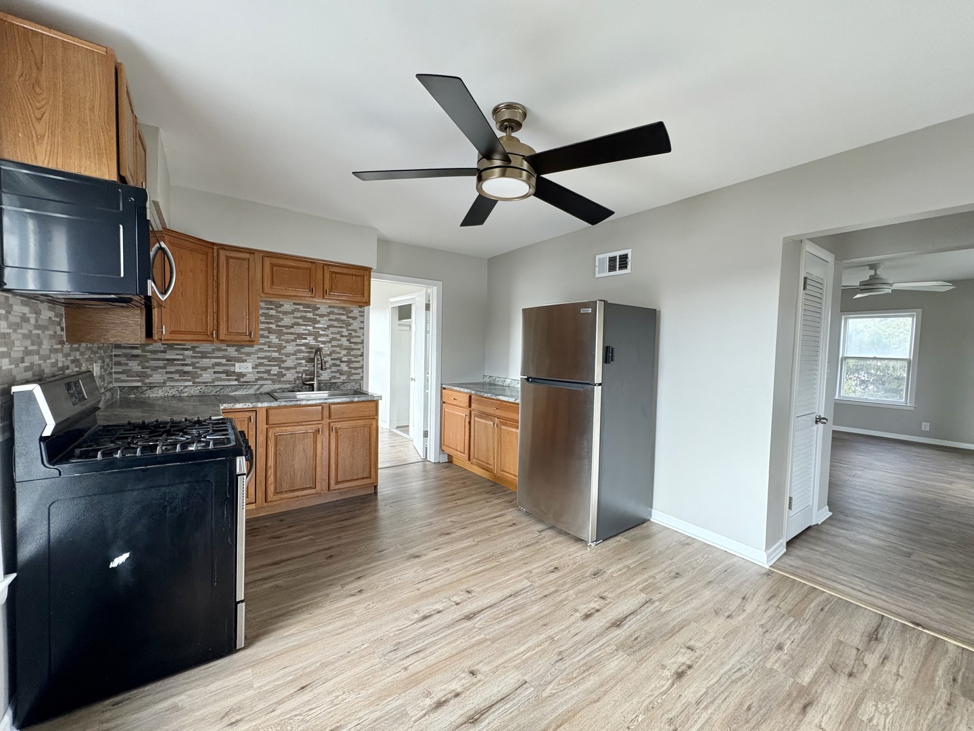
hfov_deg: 102.1
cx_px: 487
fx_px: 394
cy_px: 366
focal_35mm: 14
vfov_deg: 85.7
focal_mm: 2.22
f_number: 2.2
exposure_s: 1/60
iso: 400
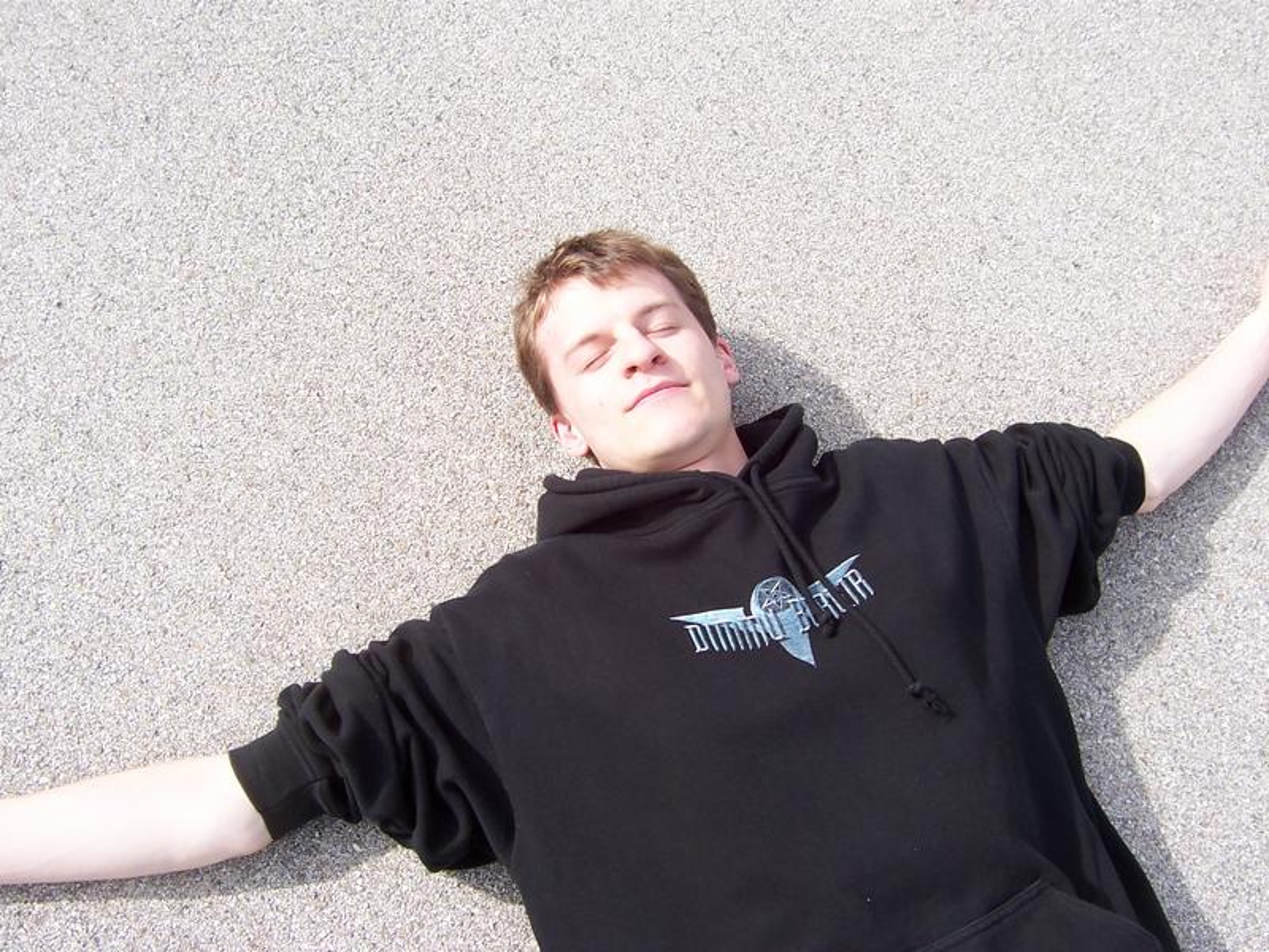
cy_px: 476
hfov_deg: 52.6
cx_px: 634
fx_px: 1283
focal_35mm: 35
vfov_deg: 40.7
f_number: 5.6
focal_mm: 5.6
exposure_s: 1/180
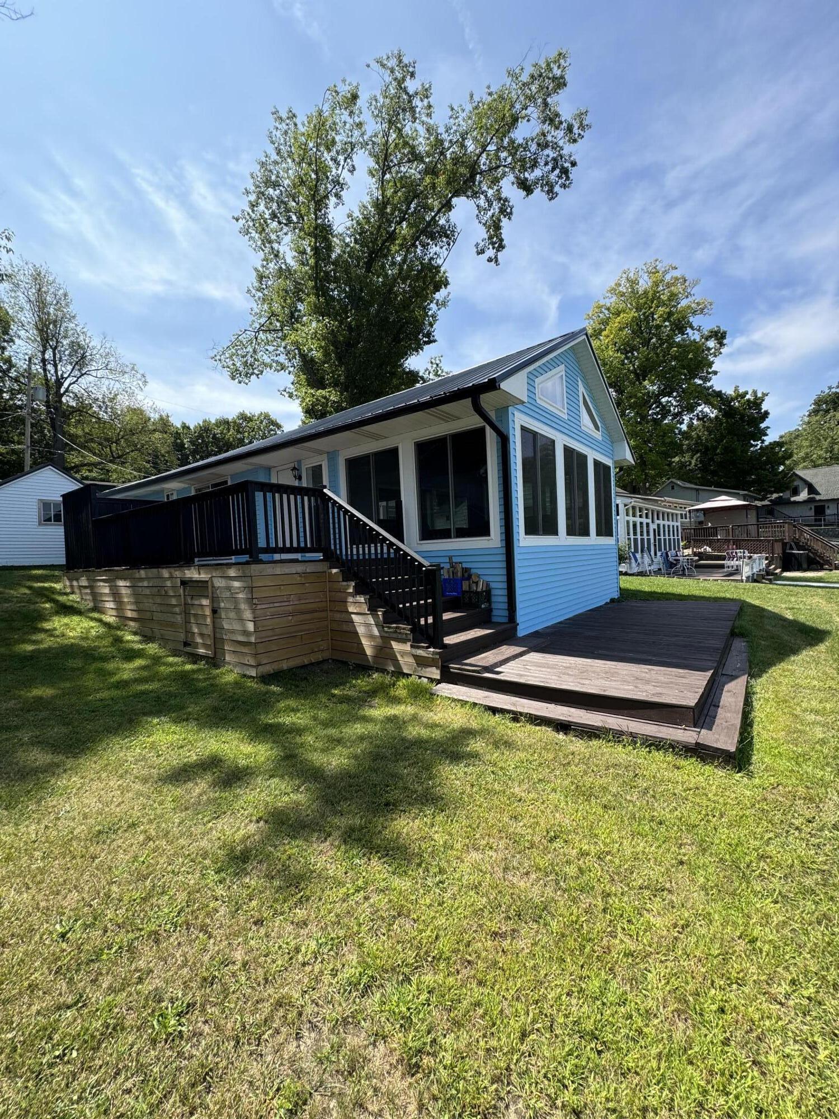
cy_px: 560
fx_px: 452
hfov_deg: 85.7
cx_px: 420
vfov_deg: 102.1
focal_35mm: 14
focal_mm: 2.22
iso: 40
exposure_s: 1/615
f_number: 2.2
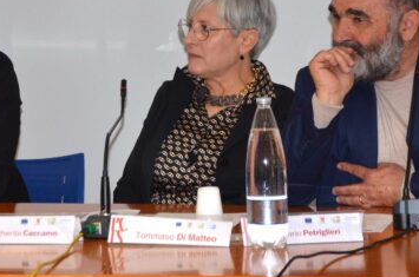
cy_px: 72
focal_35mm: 190
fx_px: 2206
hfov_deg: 10.8
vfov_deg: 7.2
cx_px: 149
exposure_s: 1/125
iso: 800
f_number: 5.6
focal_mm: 60
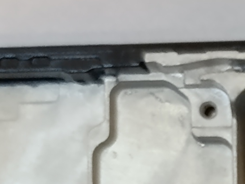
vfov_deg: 8.1
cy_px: 417
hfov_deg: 10.3
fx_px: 1212
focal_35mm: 171
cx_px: 551
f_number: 1.6
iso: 800
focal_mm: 6.14
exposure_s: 1/50
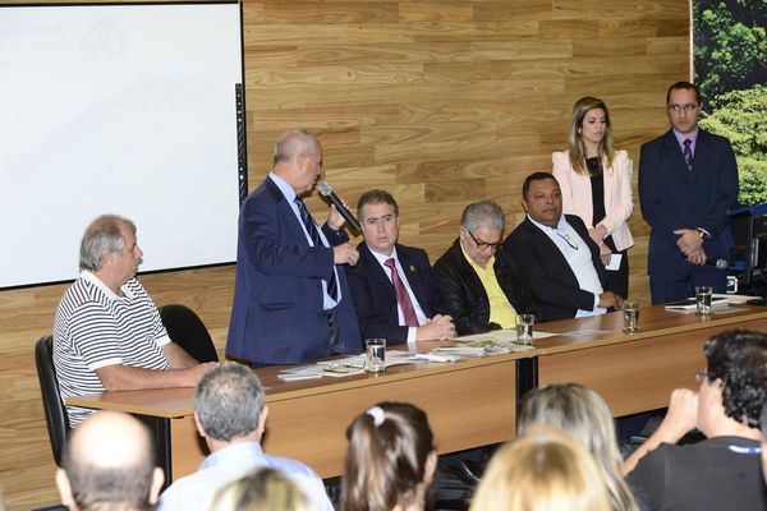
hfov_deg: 18.6
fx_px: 2343
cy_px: 256
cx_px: 384
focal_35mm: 110
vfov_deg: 12.5
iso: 400
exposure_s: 1/60
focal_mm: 110
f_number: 7.1
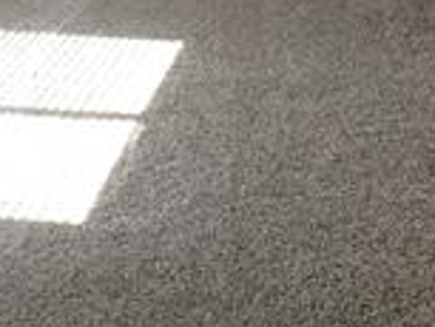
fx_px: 1522
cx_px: 355
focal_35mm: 121
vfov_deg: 11.4
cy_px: -254
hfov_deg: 16.1
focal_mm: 4.15
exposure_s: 1/30
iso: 40
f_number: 2.2
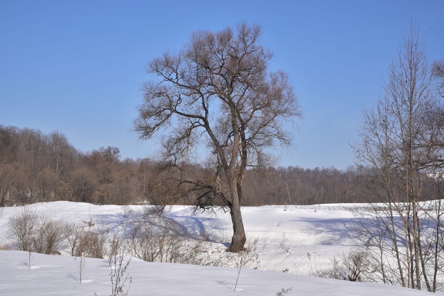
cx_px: 222
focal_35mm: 56
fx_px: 691
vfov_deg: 24.2
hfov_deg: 35.6
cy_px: 148
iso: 125
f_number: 14
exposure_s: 1/125
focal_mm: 56
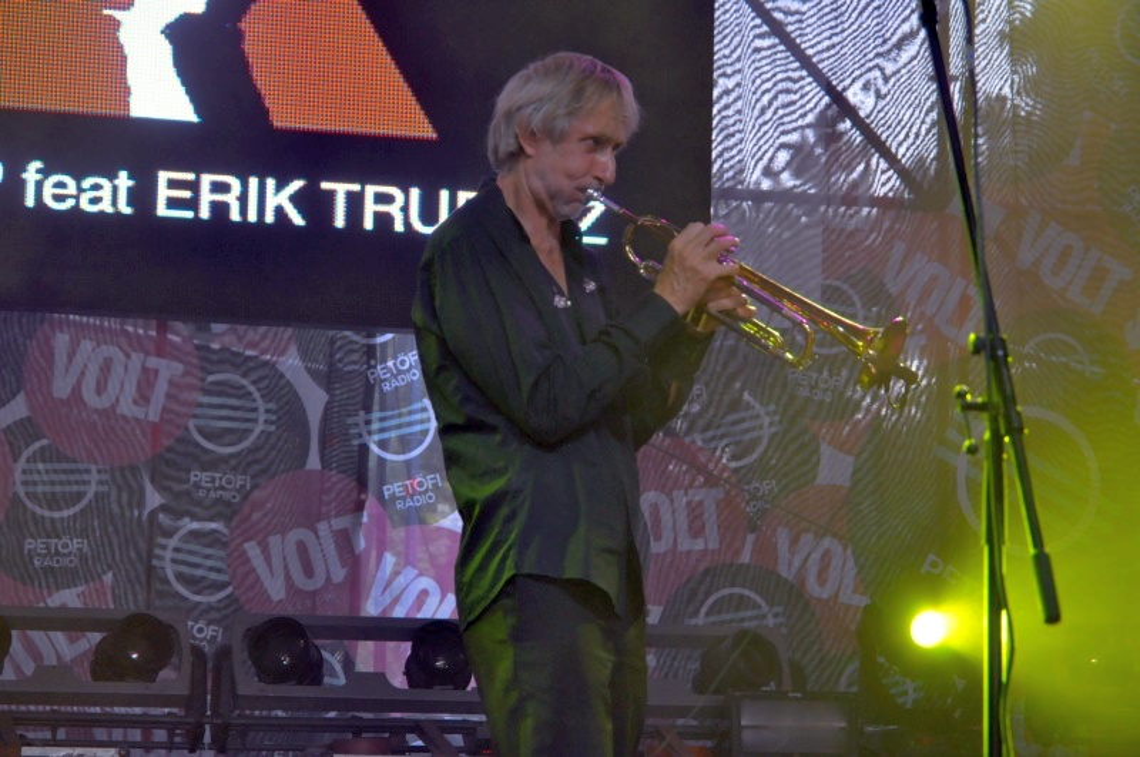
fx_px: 3131
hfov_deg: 20.6
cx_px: 570
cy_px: 378
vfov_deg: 13.8
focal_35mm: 99
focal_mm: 66
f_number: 5.6
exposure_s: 1/100
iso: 1600
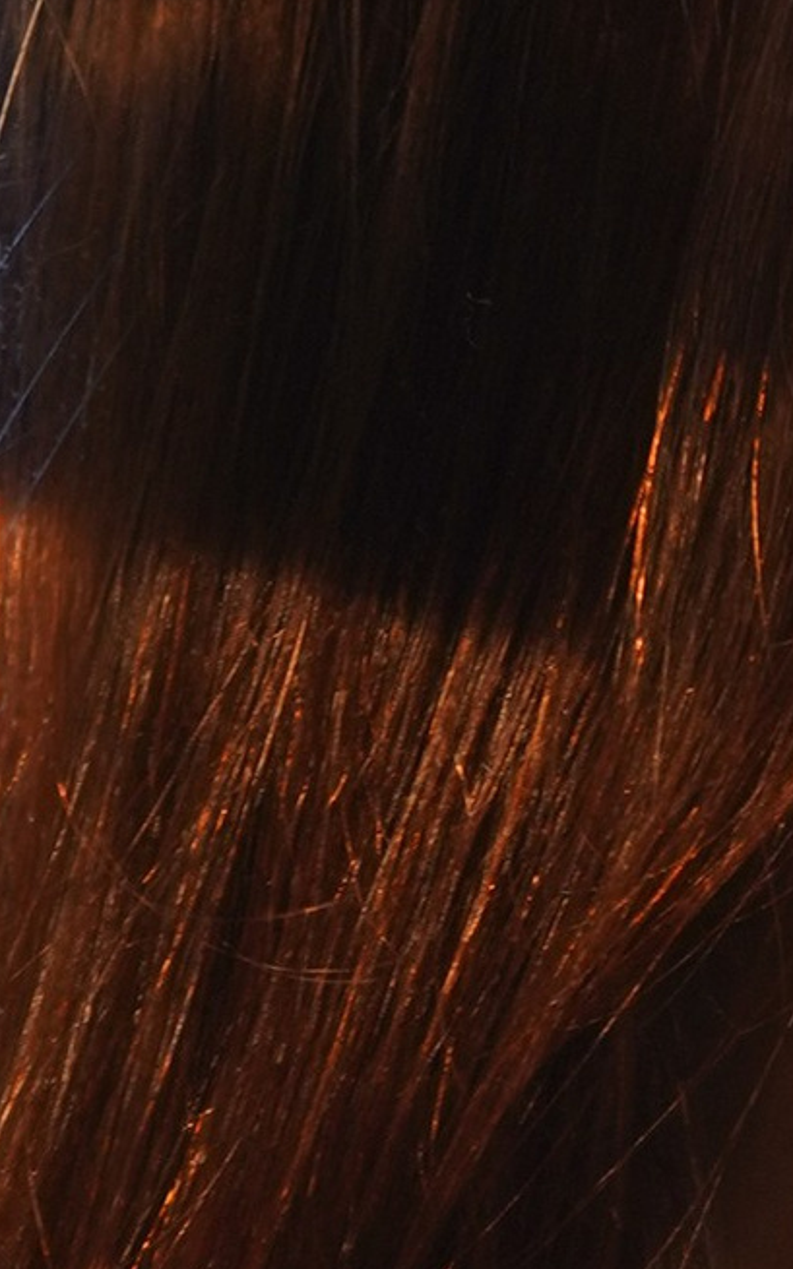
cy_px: 783
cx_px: 1943
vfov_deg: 8.2
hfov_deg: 5.0
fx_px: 8893
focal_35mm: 257
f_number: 4.5
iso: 320
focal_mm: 43
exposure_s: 1/160
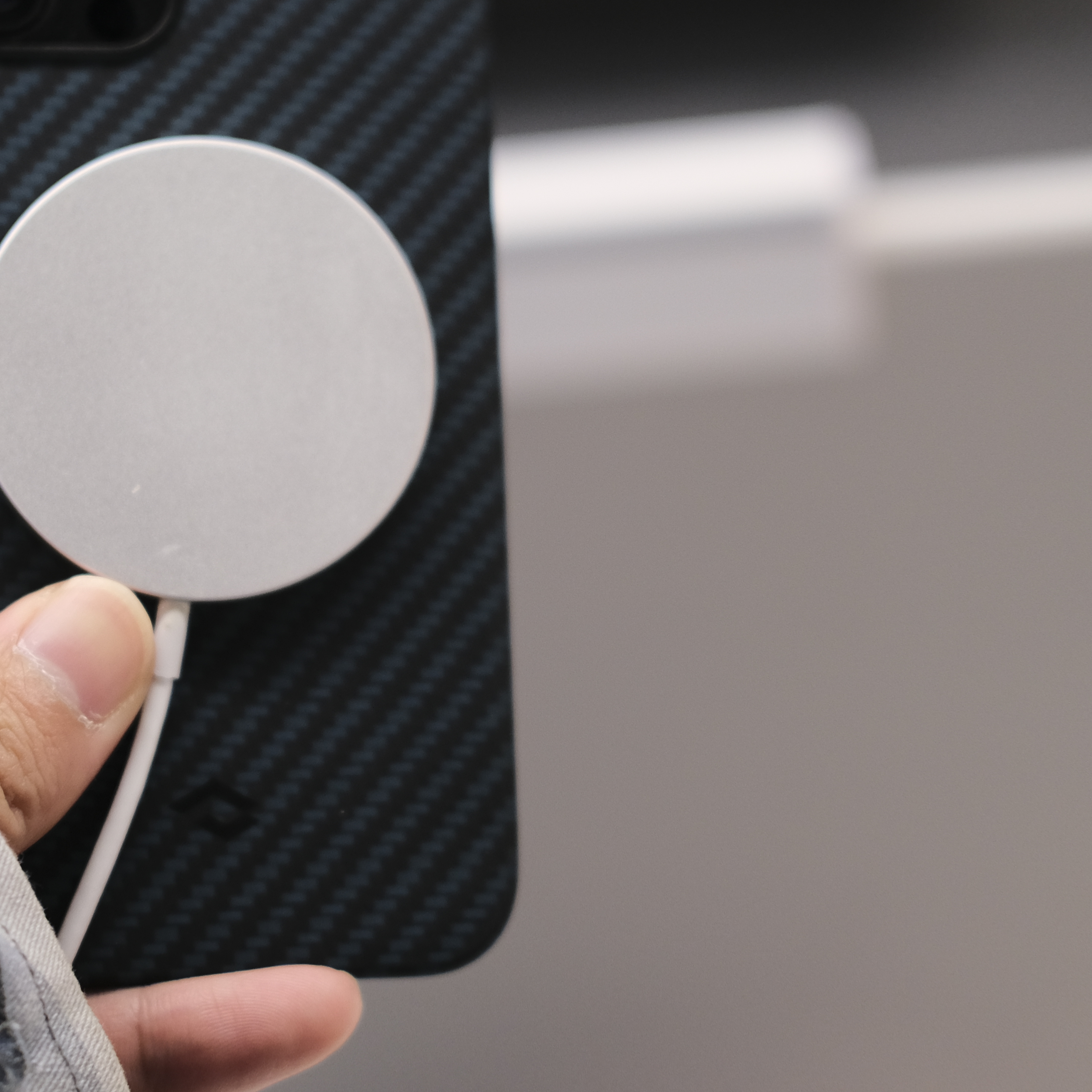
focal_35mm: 95
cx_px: 428
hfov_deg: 18.3
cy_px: 388
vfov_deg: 18.3
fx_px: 3391
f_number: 2
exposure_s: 1/250
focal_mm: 35
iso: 800
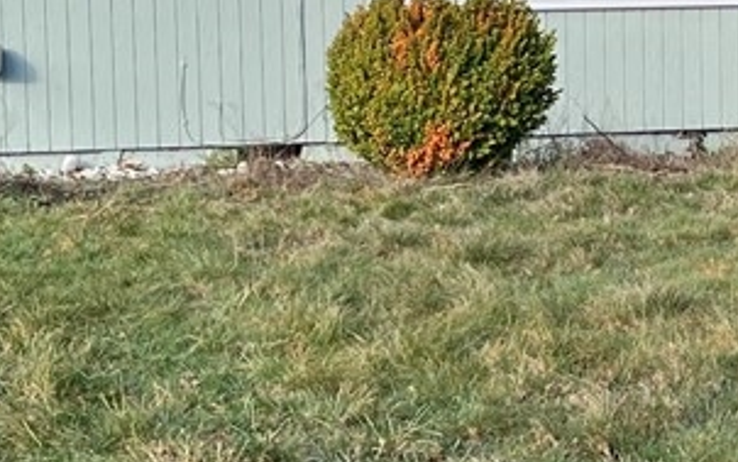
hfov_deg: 14.0
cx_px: 794
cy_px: 149
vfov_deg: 9.0
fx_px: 2938
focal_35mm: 146
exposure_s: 1/1186
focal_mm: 5.1
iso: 50
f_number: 1.6
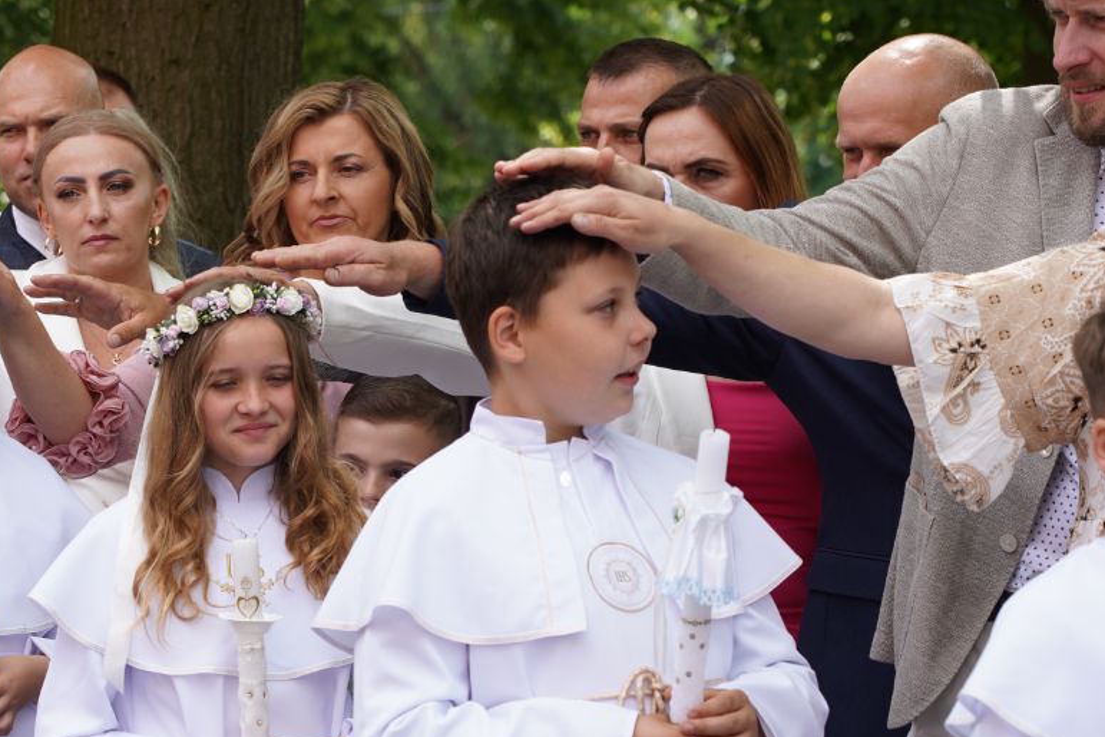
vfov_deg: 7.8
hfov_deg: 11.6
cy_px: 471
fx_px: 5432
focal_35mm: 177
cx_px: 254
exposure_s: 1/125
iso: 100
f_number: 6.3
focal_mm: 105
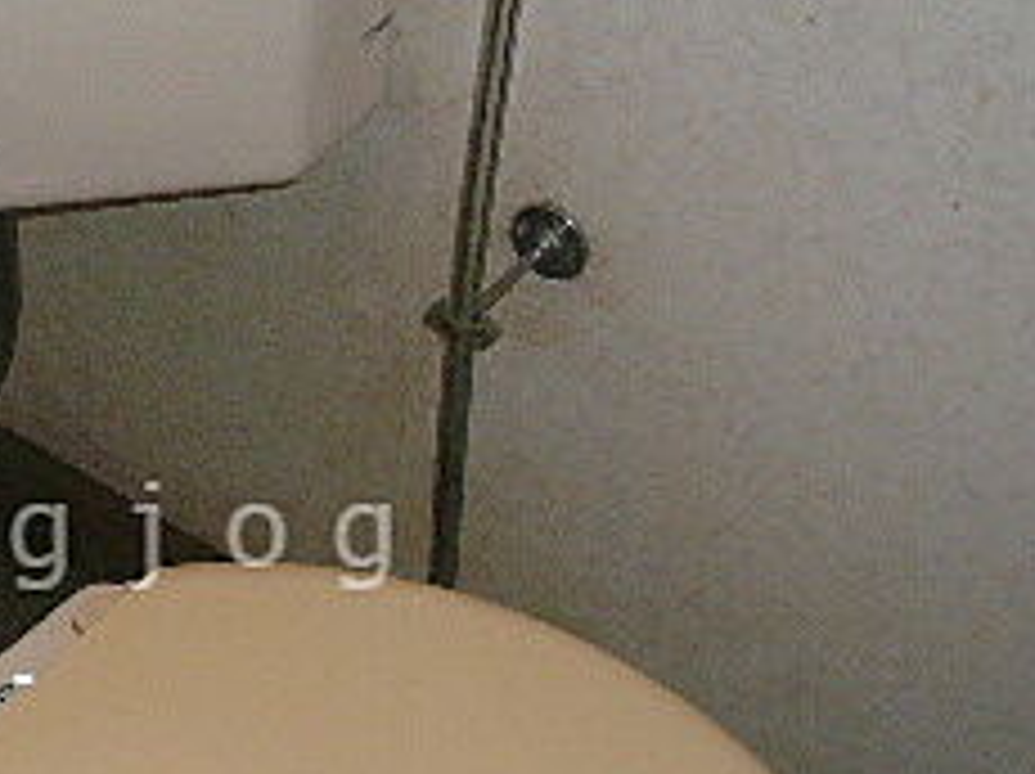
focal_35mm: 78
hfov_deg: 24.4
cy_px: 536
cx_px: 108
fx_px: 2330
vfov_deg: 18.8
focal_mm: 4.6
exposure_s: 1/30
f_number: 2.8
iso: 100
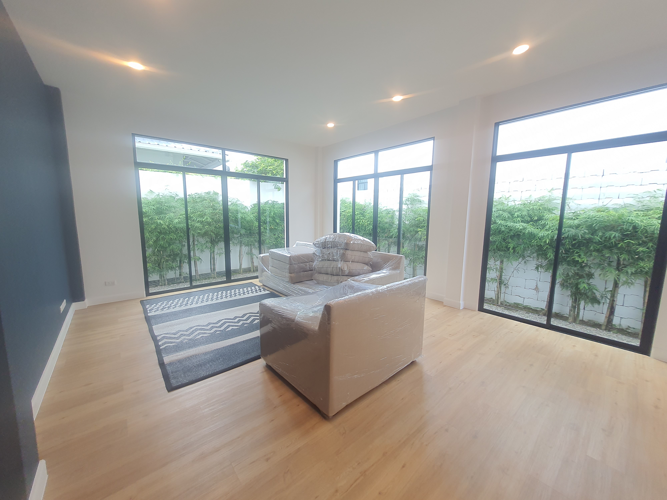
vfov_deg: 89.9
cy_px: 250
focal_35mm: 13
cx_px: 334
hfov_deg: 106.2
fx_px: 250
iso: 64
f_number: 2.2
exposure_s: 1/50
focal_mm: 1.74
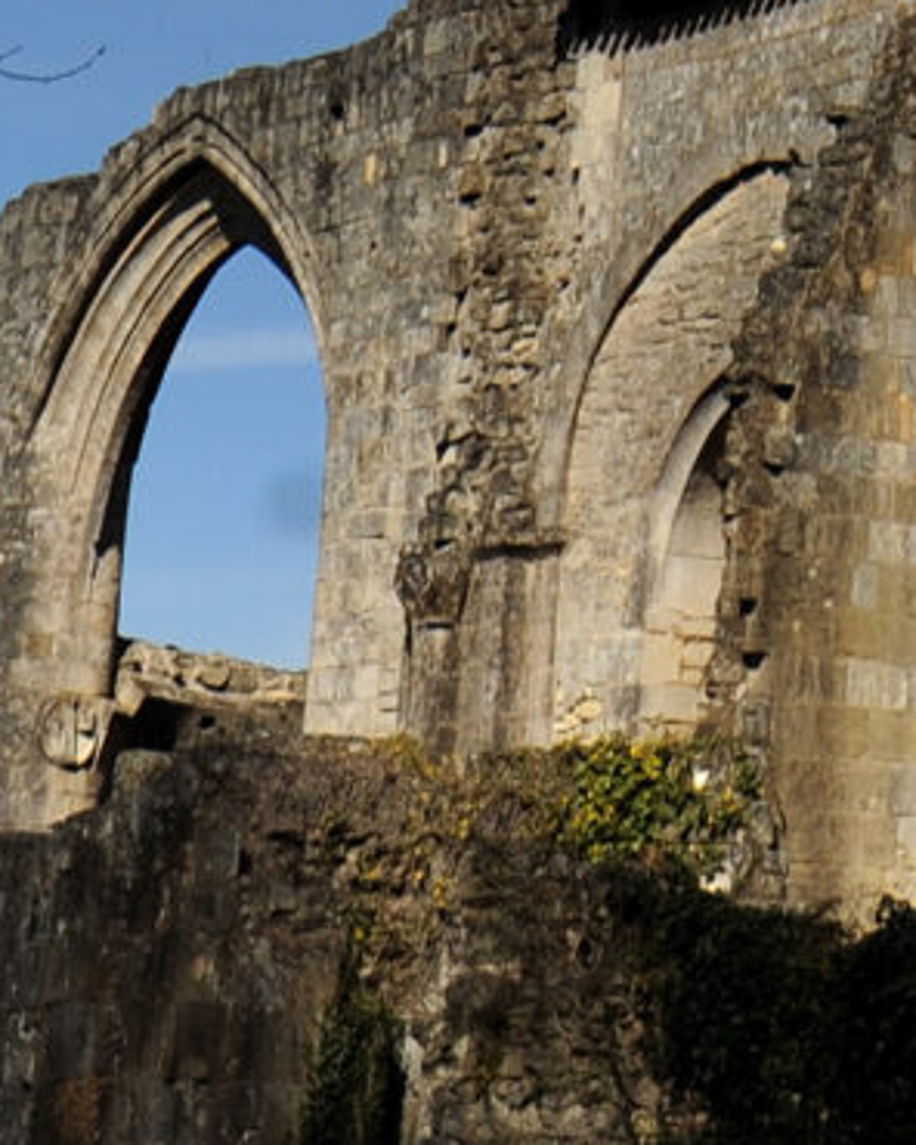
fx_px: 5117
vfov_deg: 9.2
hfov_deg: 10.0
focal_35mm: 151
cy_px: -2661
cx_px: 1195
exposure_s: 1/1250
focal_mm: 24
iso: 200
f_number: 7.1
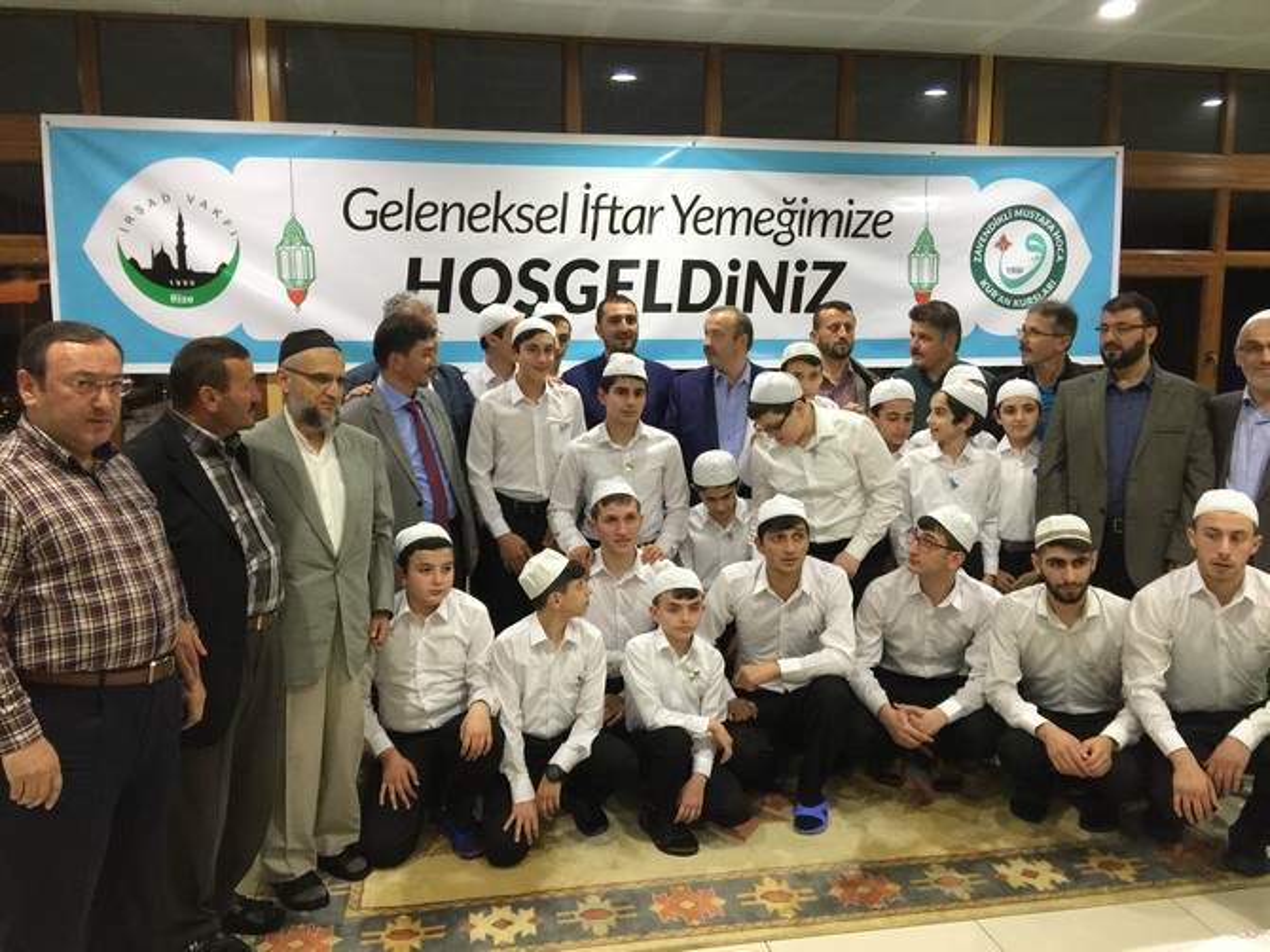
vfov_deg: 48.2
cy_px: 476
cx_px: 635
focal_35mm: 29
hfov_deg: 61.7
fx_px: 1064
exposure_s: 1/17
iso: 100
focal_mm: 4.15
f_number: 2.2
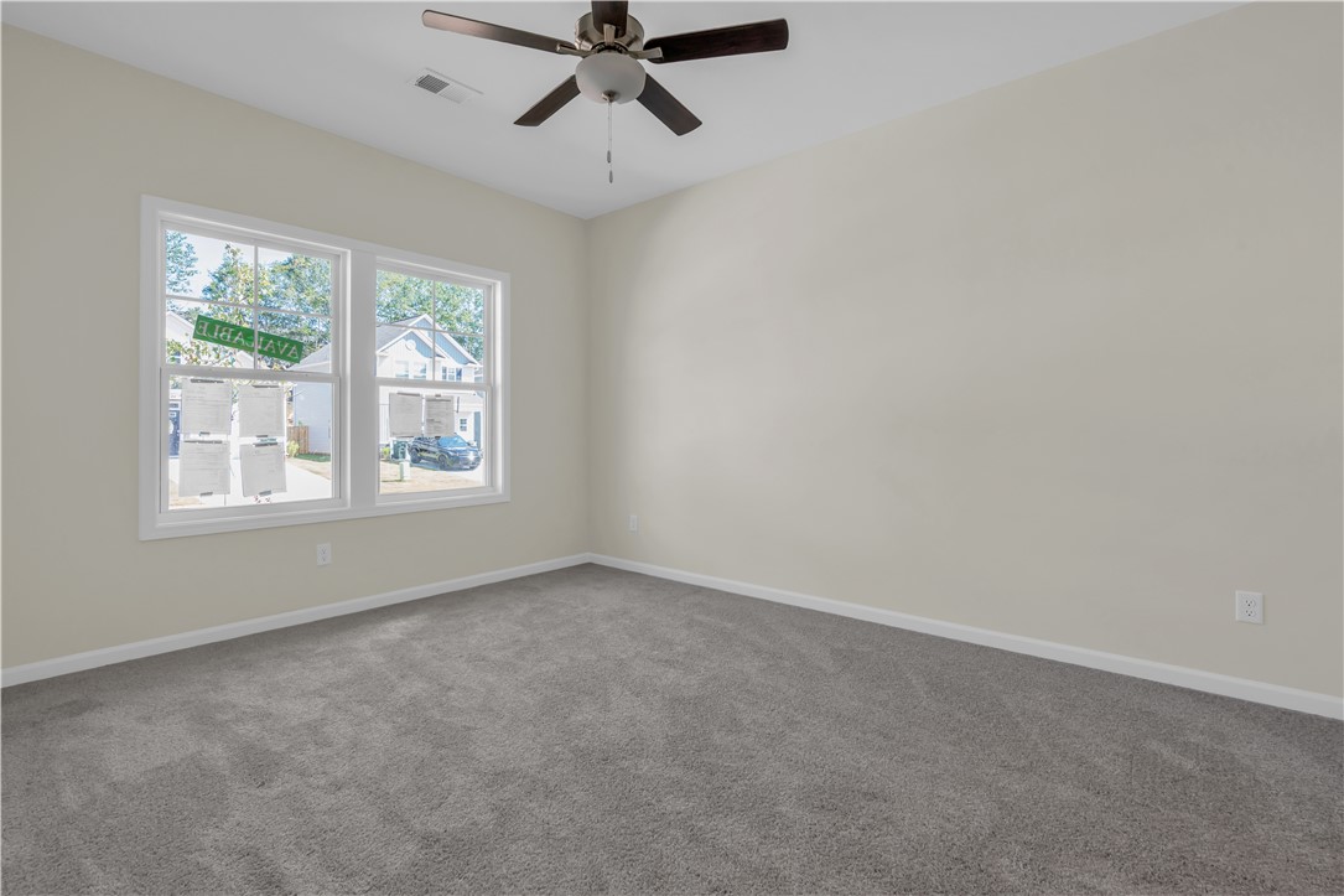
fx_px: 597
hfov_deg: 96.7
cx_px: 672
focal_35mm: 16
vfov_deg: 73.7
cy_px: 448
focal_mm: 16
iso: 320
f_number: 9
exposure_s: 1/25
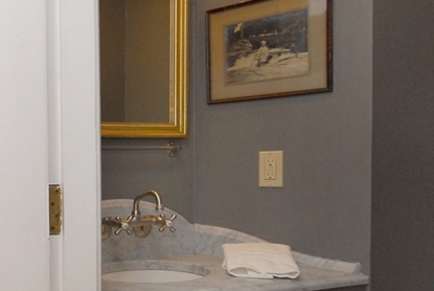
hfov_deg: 45.6
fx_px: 447
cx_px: 23
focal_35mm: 37
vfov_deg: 35.8
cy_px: 185
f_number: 5
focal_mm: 10
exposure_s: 1/60
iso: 400
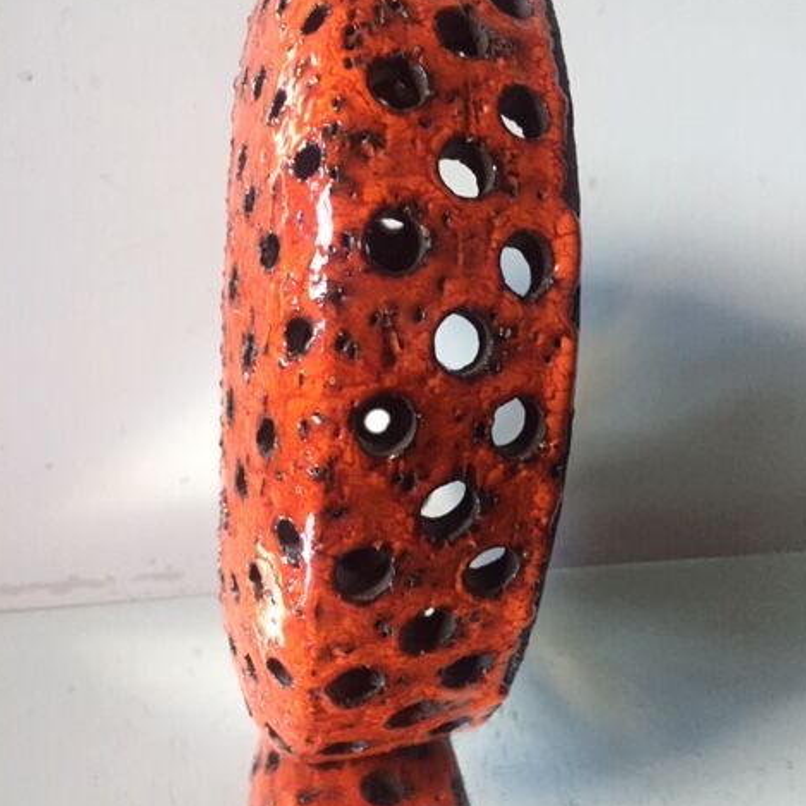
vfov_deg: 47.2
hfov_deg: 47.2
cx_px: 402
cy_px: 375
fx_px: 922
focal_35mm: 35
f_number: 2.2
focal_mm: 4.15
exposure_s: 1/25
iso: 250
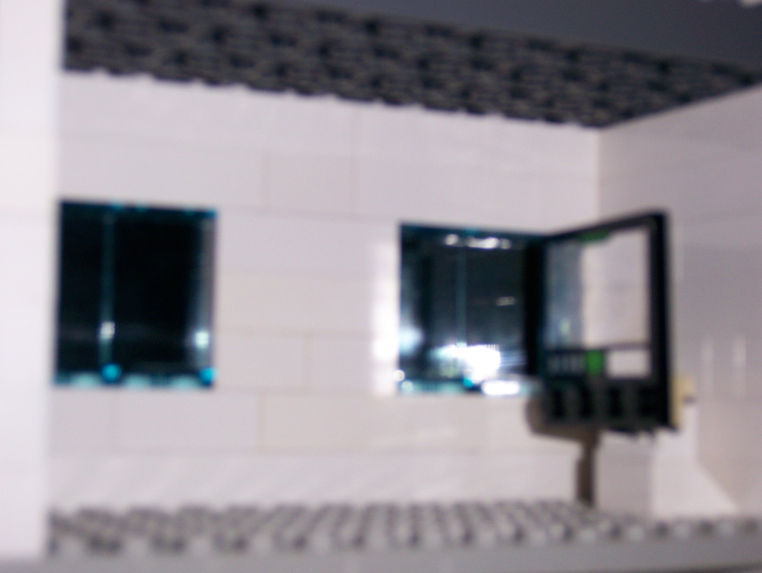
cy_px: 286
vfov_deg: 21.0
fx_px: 1542
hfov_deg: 27.8
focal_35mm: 70
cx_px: 381
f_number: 3.8
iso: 100
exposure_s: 1/100
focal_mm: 11.6
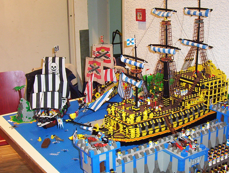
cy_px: 89
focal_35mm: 61
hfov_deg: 31.3
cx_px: 154
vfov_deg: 24.1
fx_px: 404
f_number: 2.73
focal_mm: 5.77
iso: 140
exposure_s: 1/60
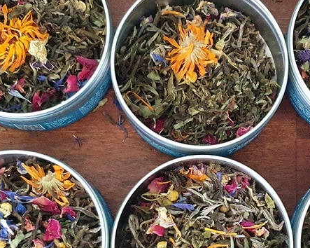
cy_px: 169
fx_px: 679
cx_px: 198
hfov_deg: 25.6
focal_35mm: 74
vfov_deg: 20.6
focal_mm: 4.32
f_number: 1.5
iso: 800
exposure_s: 1/50
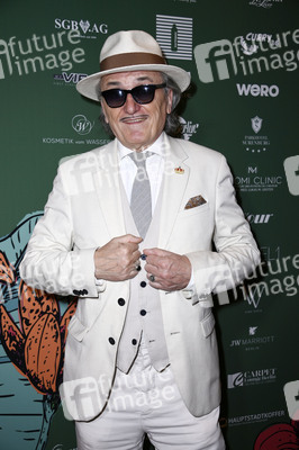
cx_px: 150
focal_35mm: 56
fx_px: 699
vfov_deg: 35.7
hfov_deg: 24.2
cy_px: 225
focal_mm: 56
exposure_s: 1/160
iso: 500
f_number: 5.6
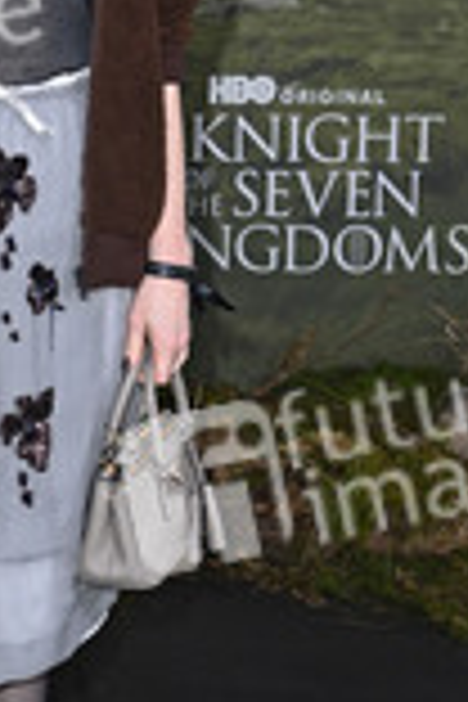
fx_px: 3100
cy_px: 243
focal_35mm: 159
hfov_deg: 8.6
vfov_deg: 12.9
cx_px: -58
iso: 640
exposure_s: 1/250
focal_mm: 62
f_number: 5.6
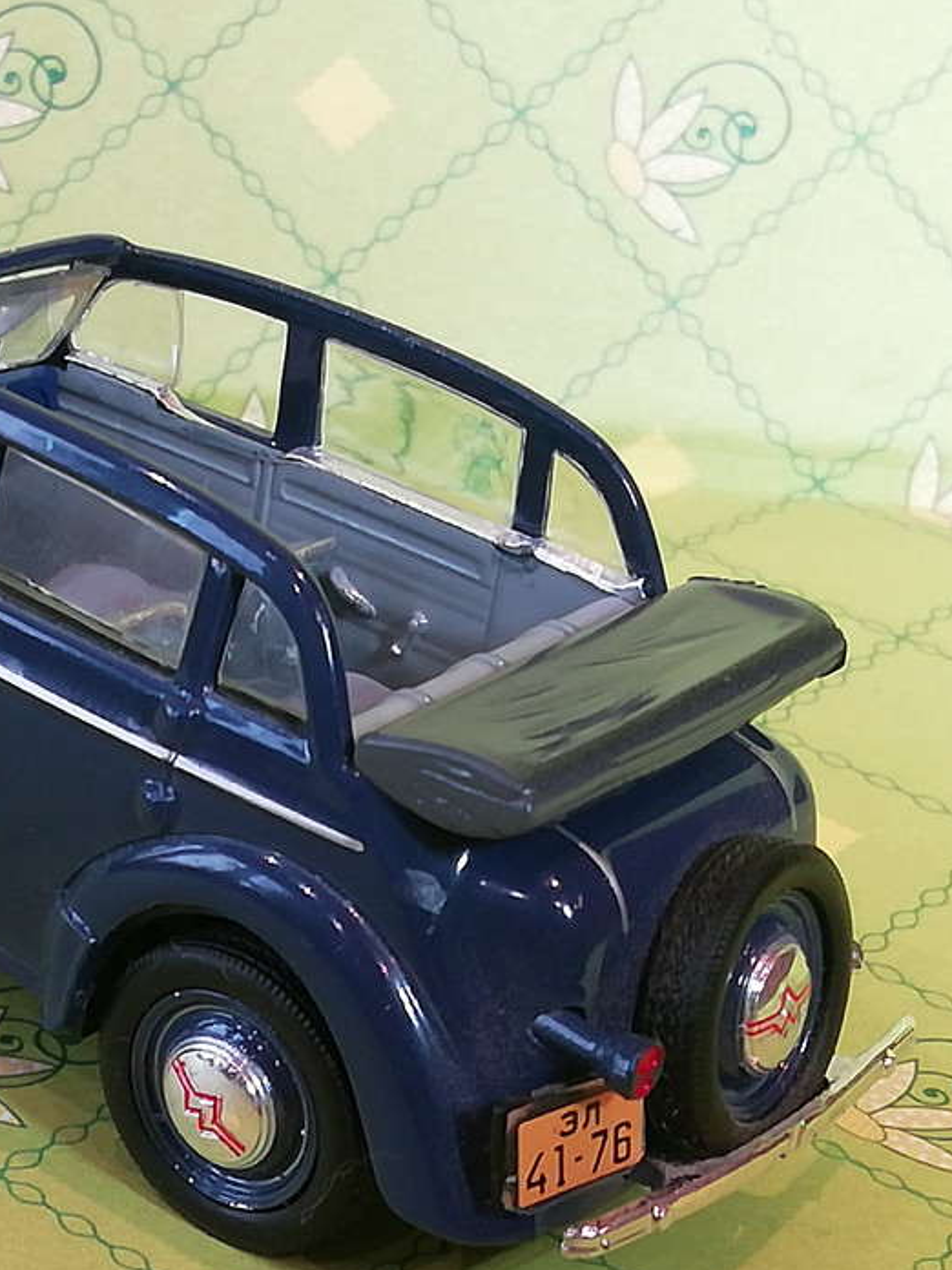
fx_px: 3374
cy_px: 666
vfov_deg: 21.3
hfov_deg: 15.8
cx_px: 78
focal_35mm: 92
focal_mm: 3.46
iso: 160
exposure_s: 1/33.3
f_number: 2.2
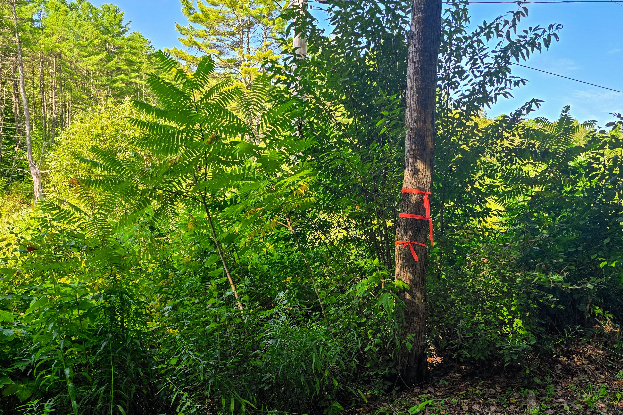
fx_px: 519
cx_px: 376
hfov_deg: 61.4
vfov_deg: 43.0
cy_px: 279
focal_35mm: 30
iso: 16
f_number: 1.7
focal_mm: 6.3
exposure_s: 1/180
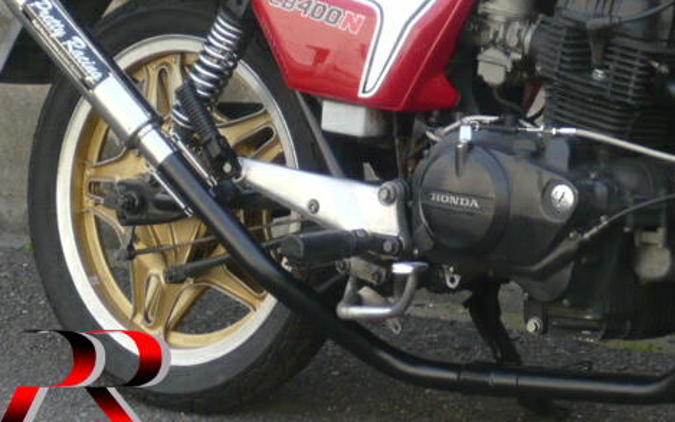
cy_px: 145
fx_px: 3164
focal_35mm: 172
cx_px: 426
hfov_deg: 12.2
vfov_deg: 7.6
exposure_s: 1/80
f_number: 5
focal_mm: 13
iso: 100
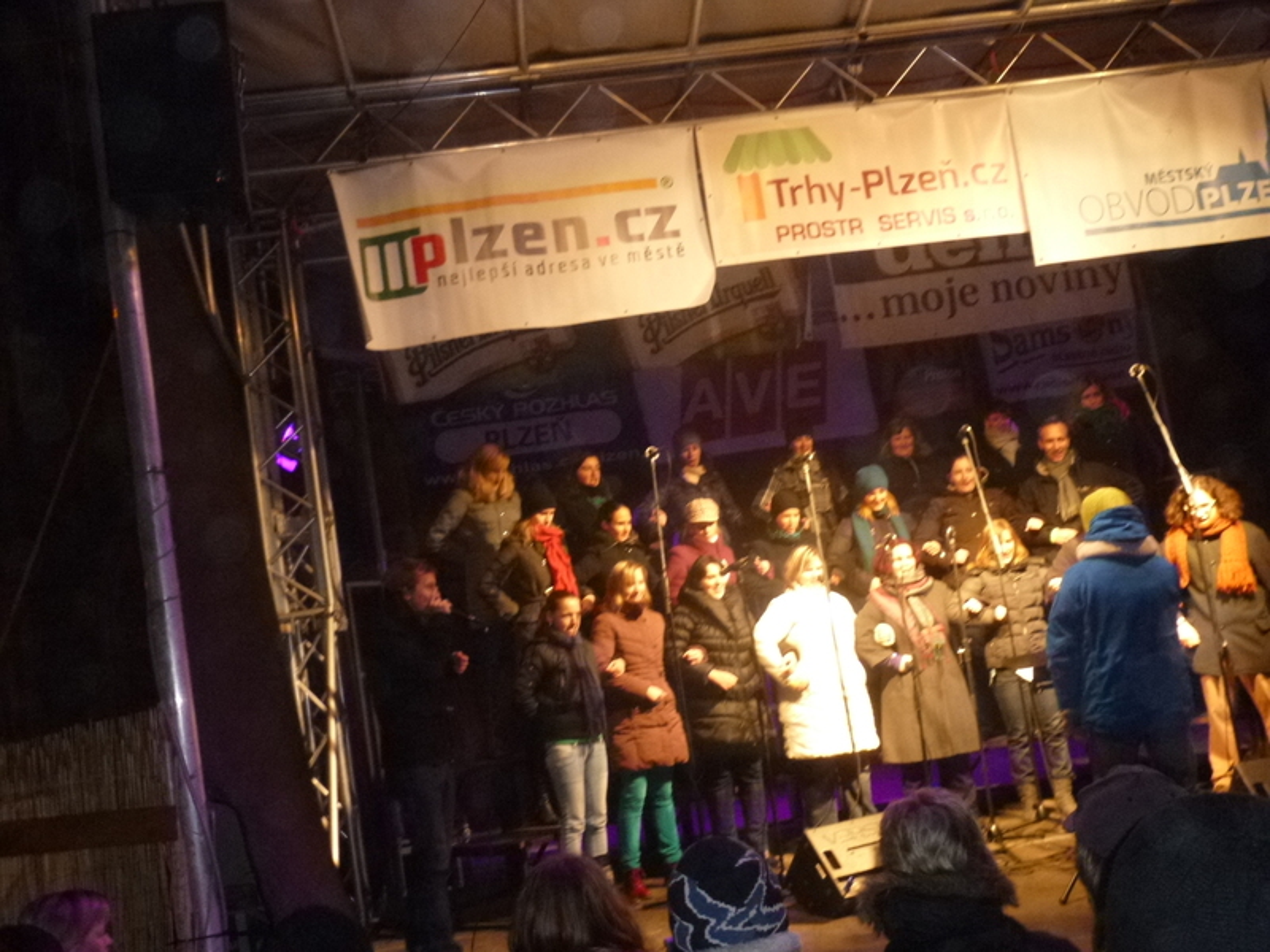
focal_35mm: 36
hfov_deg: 51.4
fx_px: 1321
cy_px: 476
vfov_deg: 39.7
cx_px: 635
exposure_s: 1/60
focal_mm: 6.5
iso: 500
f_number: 3.6
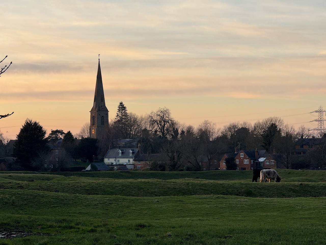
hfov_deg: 16.4
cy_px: 122
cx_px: 163
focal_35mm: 120
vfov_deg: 12.3
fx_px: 1130
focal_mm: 15.66
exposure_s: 1/222
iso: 50
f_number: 2.8
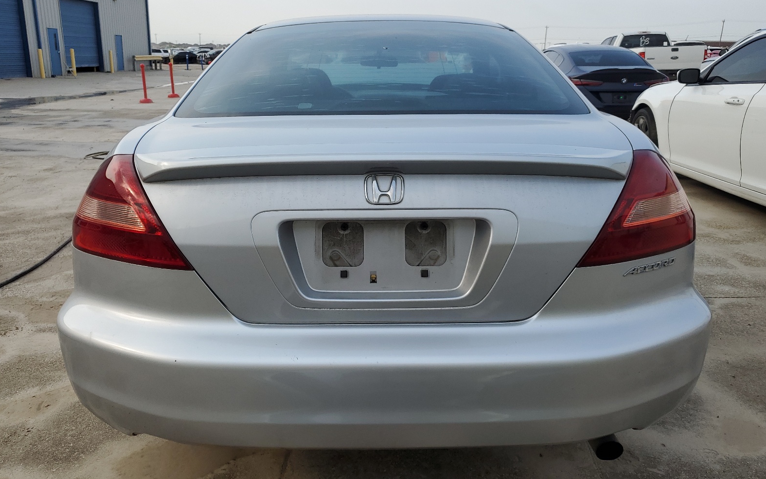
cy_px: 234
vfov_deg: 44.5
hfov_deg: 66.5
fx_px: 584
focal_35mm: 28
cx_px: 383
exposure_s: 1/1667
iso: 50
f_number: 1.5
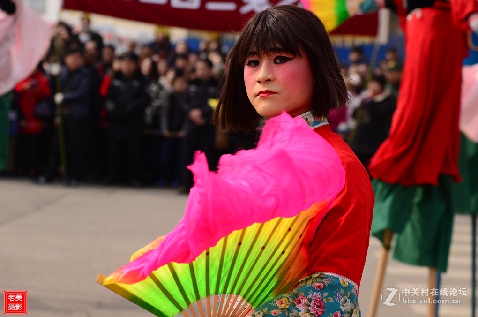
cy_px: 158
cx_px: 239
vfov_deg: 13.0
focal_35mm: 105
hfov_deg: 19.5
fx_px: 1392
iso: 100
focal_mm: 70
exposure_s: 1/640
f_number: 4
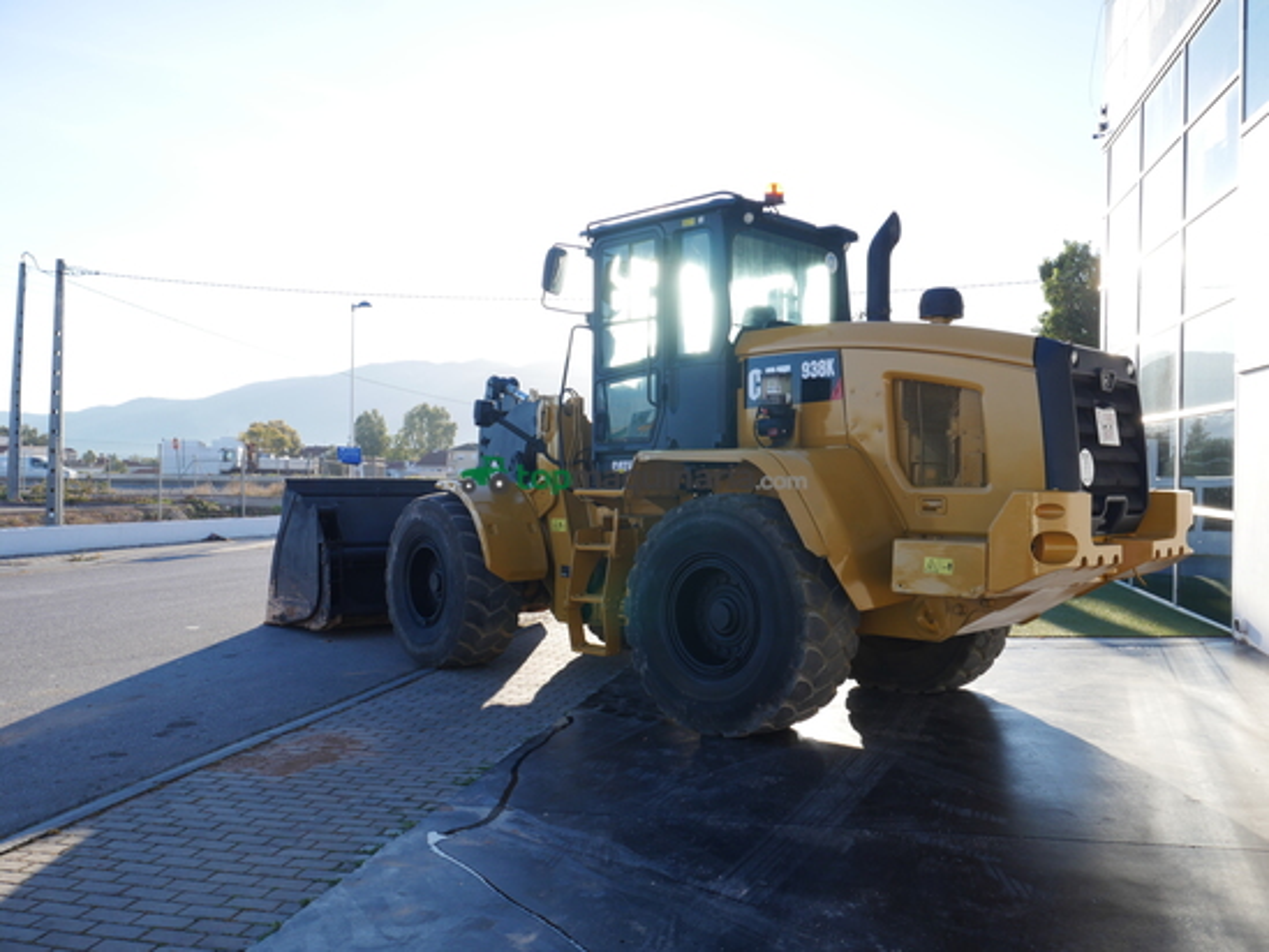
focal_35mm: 28
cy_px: 476
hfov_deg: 63.4
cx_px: 634
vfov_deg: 49.8
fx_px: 1027
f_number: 9
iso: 200
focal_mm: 14
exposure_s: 1/100
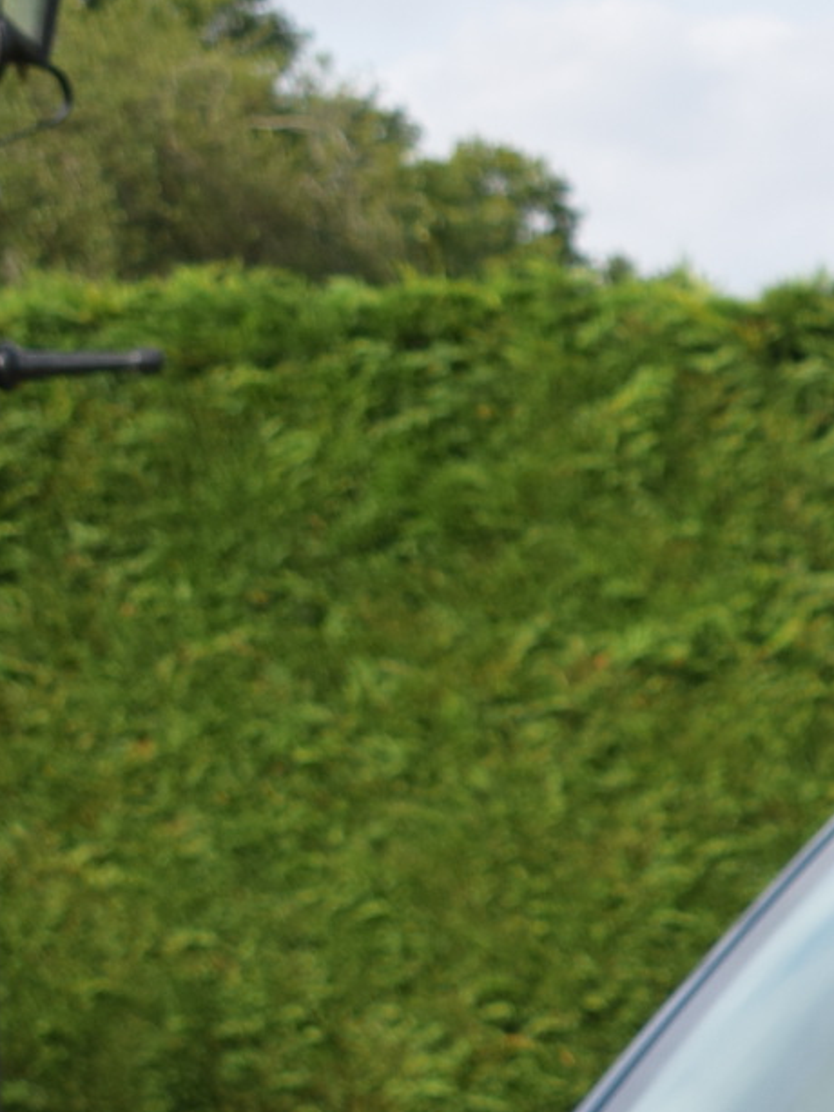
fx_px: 7012
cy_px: 1778
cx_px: 1835
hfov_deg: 6.5
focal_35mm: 218
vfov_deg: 8.8
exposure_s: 1/800
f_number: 4.2
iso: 200
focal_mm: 31
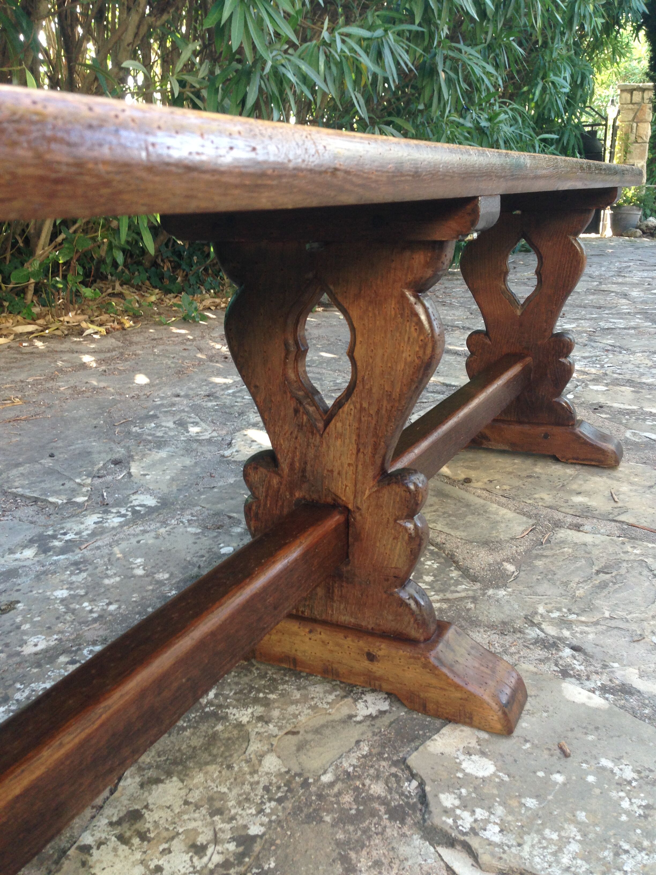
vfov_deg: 55.4
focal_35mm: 33
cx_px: 328
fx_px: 834
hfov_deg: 42.9
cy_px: 438
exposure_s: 1/60
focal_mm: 4.12
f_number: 2.4
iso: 64
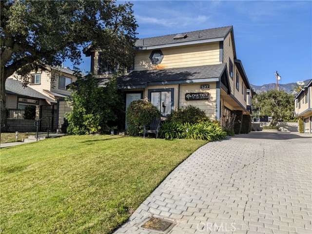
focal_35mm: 27
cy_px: 117
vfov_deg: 51.4
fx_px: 243
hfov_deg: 65.3
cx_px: 156
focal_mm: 4.38
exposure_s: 1/3356
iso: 49
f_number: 1.73
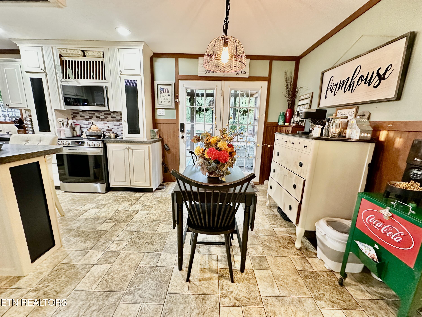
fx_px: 171
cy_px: 158
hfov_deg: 102.1
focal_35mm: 14
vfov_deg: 85.7
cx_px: 211
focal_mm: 2.22
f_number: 2.2
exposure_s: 1/40
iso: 800
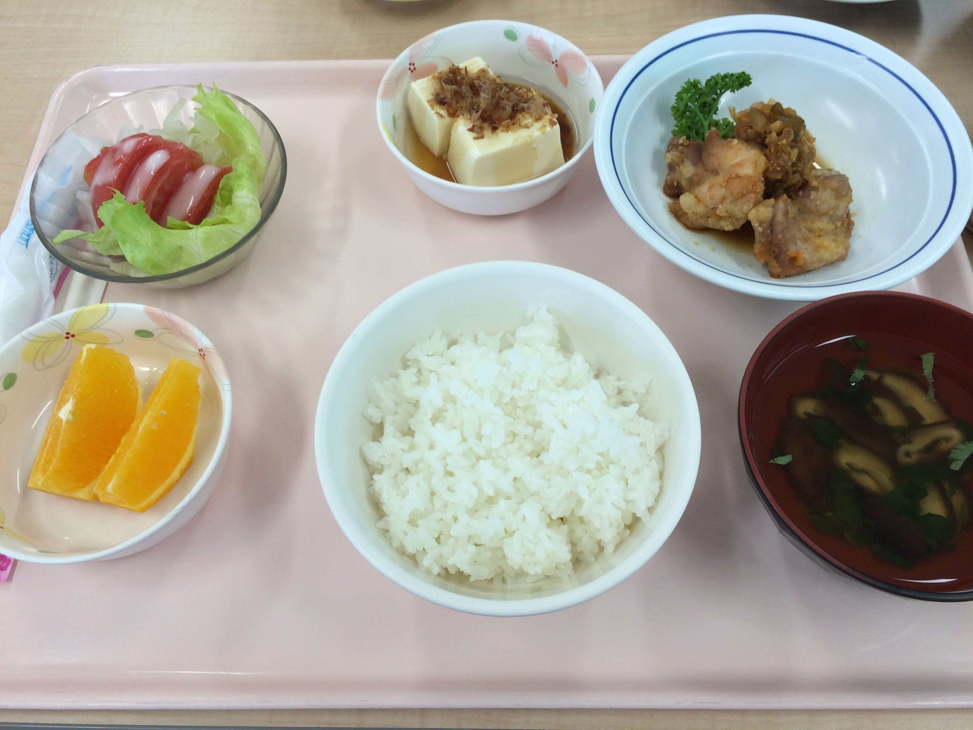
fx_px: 843
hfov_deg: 60.0
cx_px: 486
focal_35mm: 30
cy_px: 365
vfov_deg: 46.8
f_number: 2.2
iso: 50
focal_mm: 4.12
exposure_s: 1/60
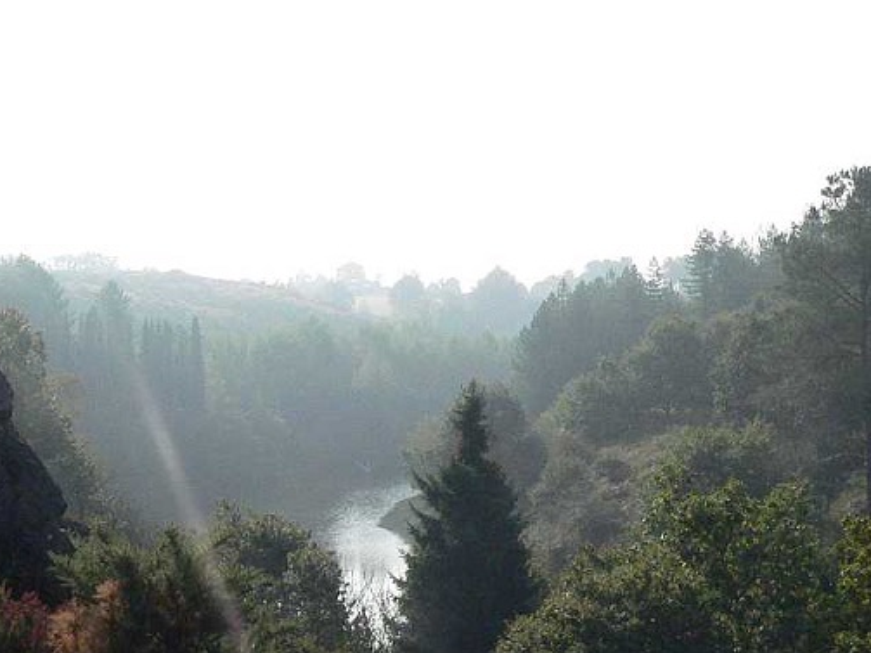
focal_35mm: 70
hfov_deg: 27.8
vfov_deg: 20.8
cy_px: 487
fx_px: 1761
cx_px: 379
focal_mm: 7.4
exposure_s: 1/1300
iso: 400
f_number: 7.3
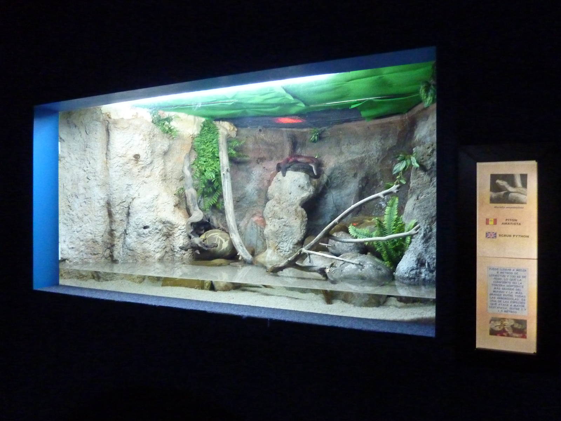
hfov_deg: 69.4
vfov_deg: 54.9
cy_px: 210
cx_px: 280
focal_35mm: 25
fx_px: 405
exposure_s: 1/40
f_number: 3.3
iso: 800
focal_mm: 4.1
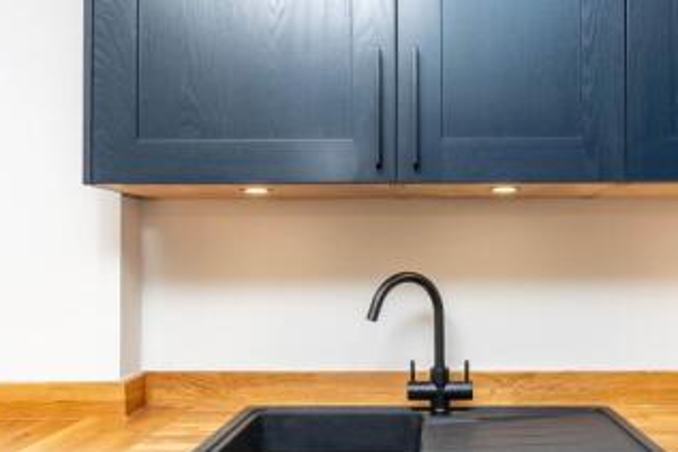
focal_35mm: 36
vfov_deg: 36.8
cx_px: 417
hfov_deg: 52.7
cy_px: 254
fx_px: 678
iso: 800
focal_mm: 16
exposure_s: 1/25
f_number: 8
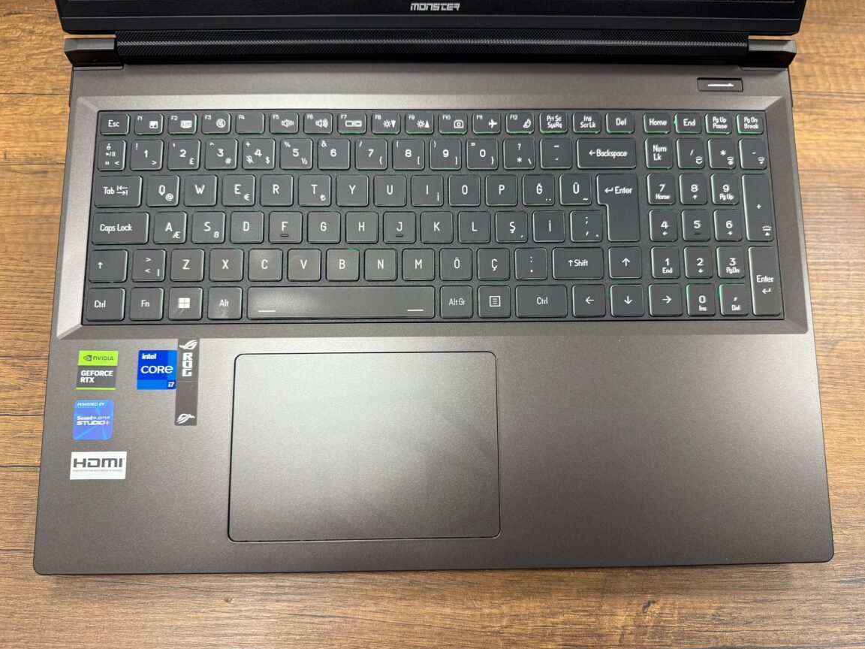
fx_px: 625
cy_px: 331
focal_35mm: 25
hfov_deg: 69.4
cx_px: 450
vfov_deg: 54.9
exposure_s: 1/50
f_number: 1.78
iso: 160
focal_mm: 6.76
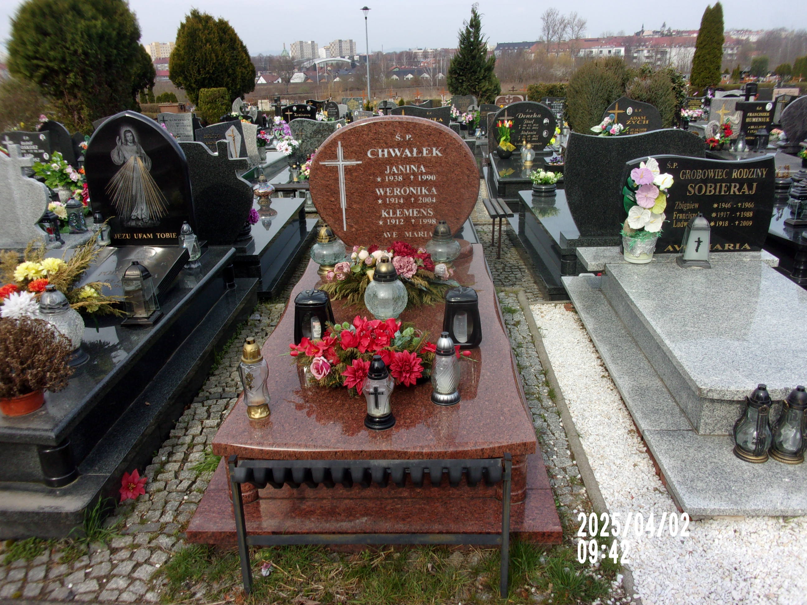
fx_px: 653
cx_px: 404
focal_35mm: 28
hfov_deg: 63.4
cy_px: 302
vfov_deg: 49.7
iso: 80
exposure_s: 1/50
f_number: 10.8
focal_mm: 5.1
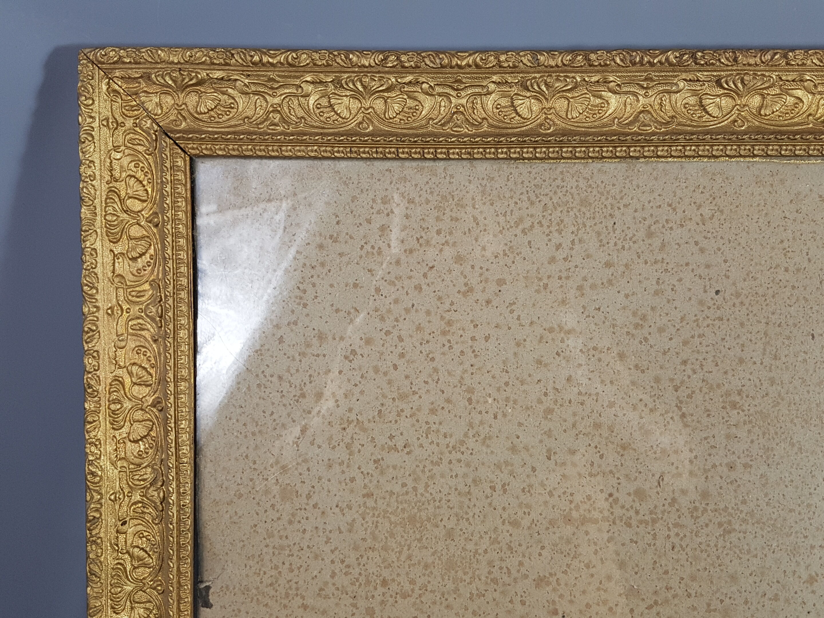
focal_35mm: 26
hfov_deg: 67.3
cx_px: 412
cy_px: 309
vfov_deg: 53.1
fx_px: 619
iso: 100
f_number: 1.7
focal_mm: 4.2
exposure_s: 1/50
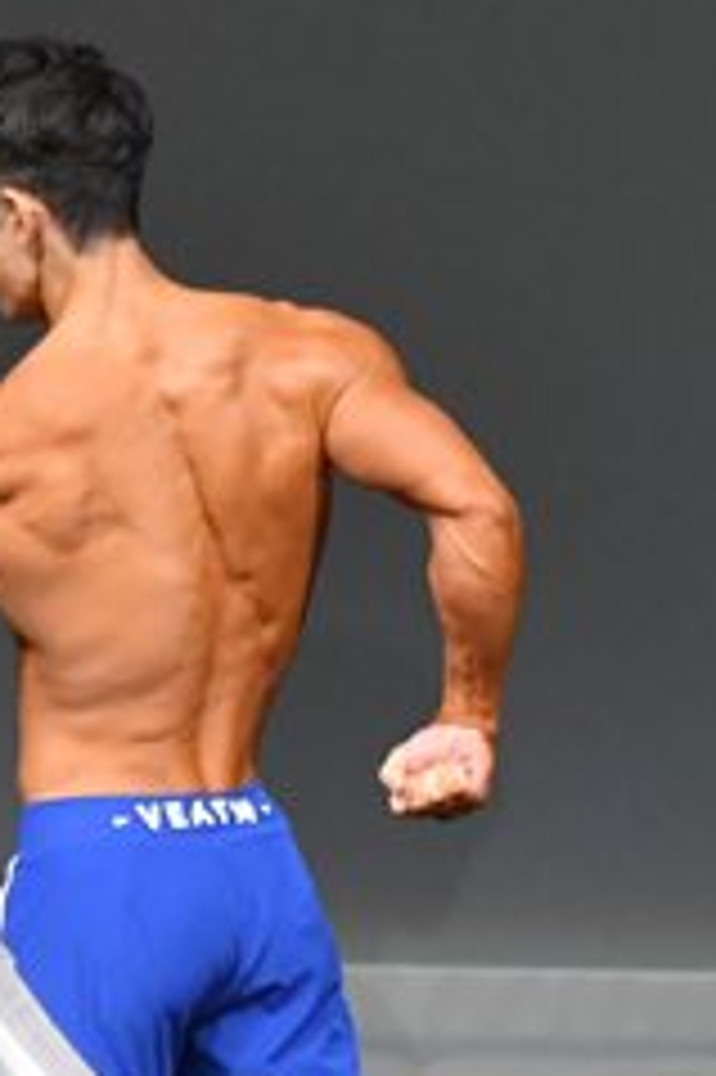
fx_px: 30532
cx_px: 385
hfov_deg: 1.3
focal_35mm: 1022
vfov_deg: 2.0
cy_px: 788
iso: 4000
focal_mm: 210
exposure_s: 1/400
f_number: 5.6
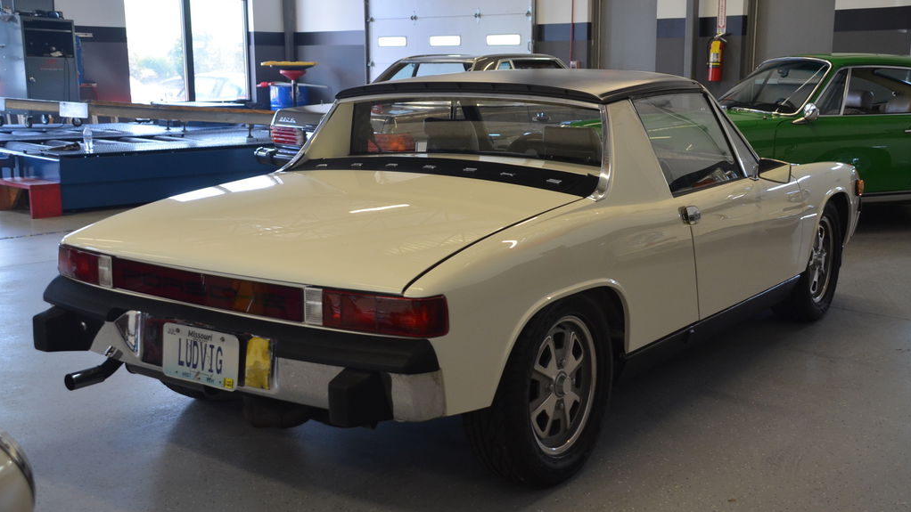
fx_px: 1063
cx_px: 456
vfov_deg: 27.1
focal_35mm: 44
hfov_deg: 46.4
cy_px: 245
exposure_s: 1/30
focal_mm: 28
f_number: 4
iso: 800
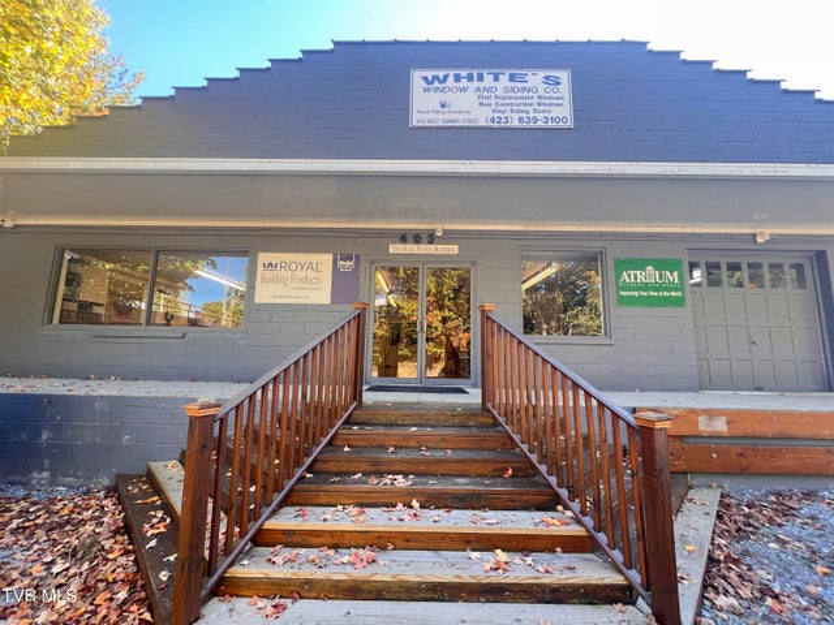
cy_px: 312
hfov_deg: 106.2
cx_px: 417
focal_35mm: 13
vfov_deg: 89.9
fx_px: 313
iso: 80
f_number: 1.8
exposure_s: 1/99
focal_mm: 1.57
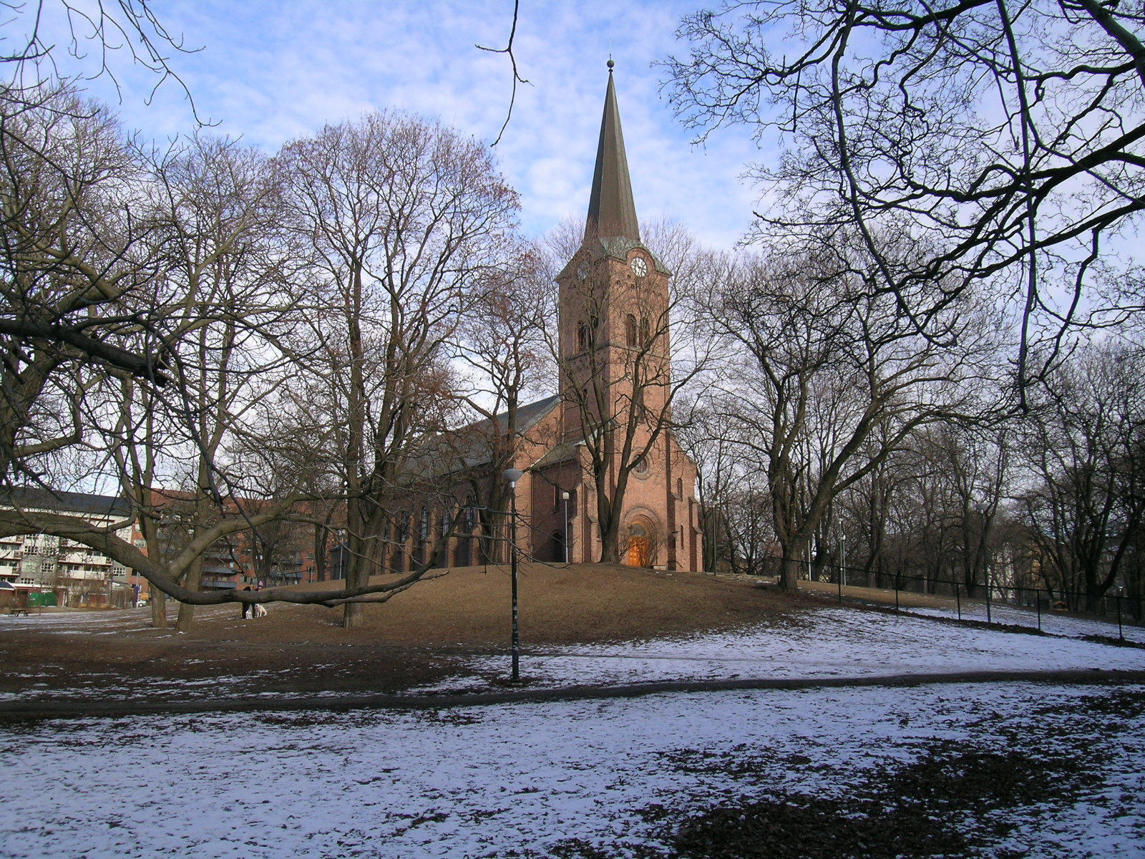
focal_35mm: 28
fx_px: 926
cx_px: 572
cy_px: 430
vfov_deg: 49.7
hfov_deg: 63.4
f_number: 5.6
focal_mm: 5.8
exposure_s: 1/154
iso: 50
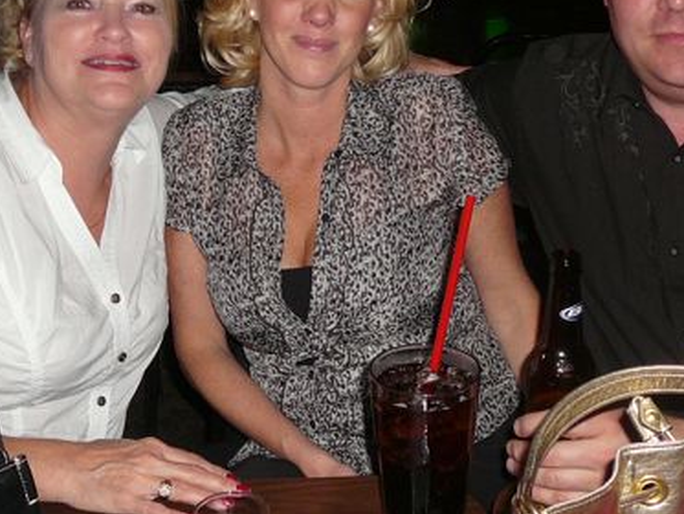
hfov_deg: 32.2
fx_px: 1186
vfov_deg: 24.2
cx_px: 339
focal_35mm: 60
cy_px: 138
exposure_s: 1/30
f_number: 2.8
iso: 125
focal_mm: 5.2
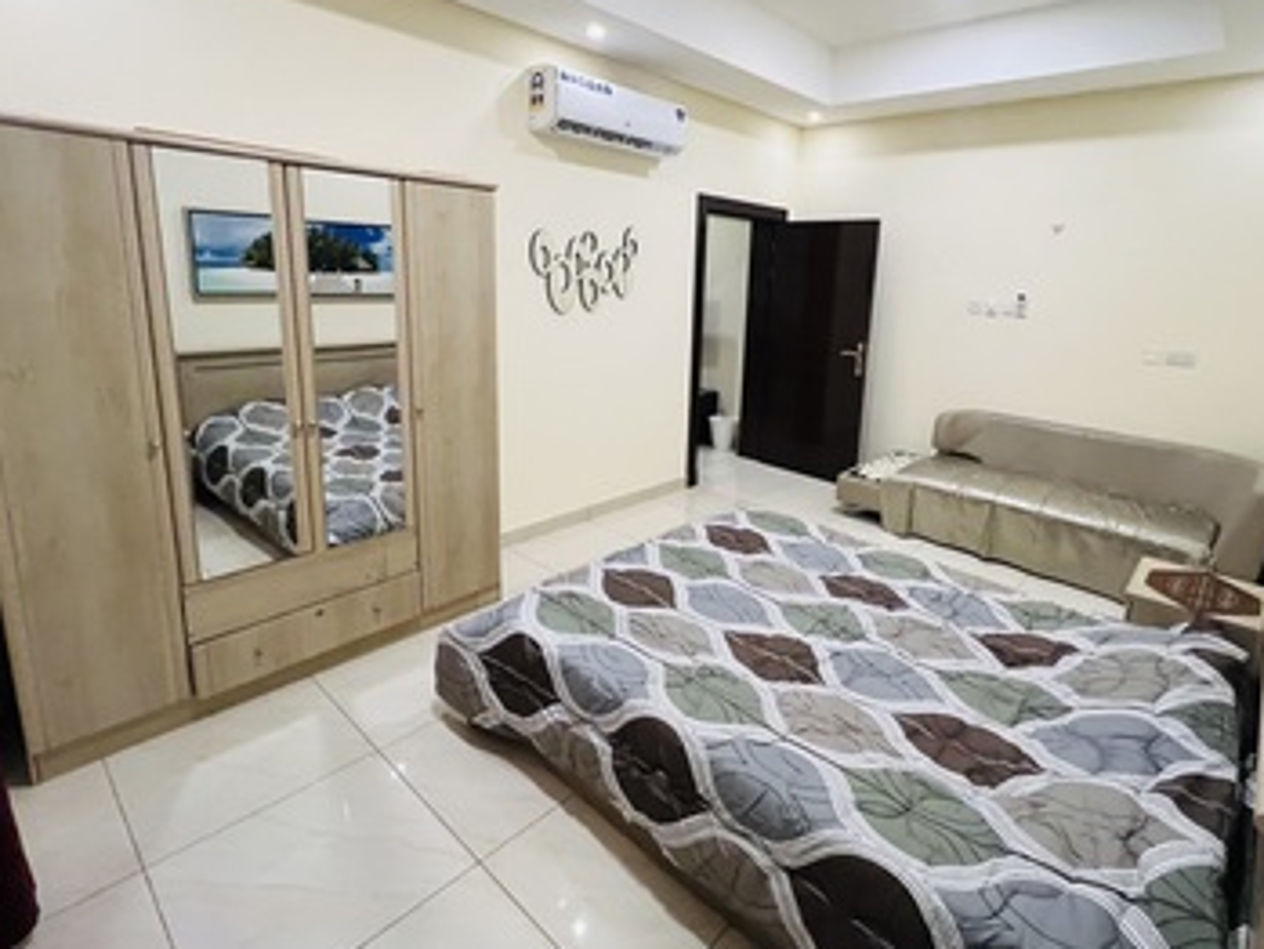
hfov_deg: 90.8
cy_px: 400
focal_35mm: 17
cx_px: 690
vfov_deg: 74.3
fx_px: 621
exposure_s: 1/60
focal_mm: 1.57
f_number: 1.8
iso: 400
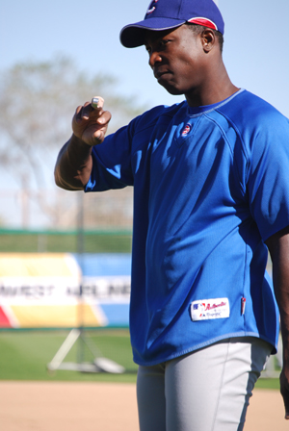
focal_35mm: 300
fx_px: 3601
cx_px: 144
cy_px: 216
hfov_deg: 4.6
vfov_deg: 6.9
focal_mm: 200
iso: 250
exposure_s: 1/500
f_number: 5.6
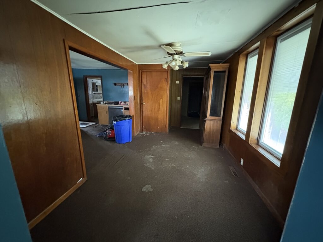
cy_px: 121
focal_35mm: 14
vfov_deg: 85.7
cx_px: 162
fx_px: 131
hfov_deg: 102.1
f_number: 2.2
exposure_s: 1/28
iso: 2000
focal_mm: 2.22
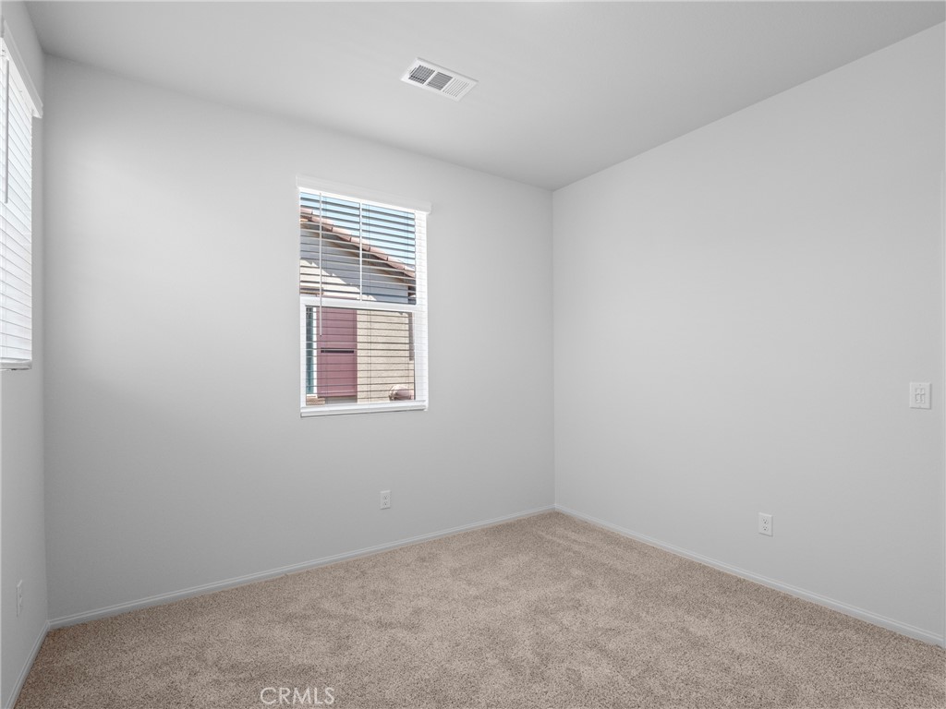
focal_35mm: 16
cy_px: 354
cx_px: 473
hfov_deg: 94.5
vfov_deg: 78.1
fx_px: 437
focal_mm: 8
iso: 640
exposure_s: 1/15
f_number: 7.1
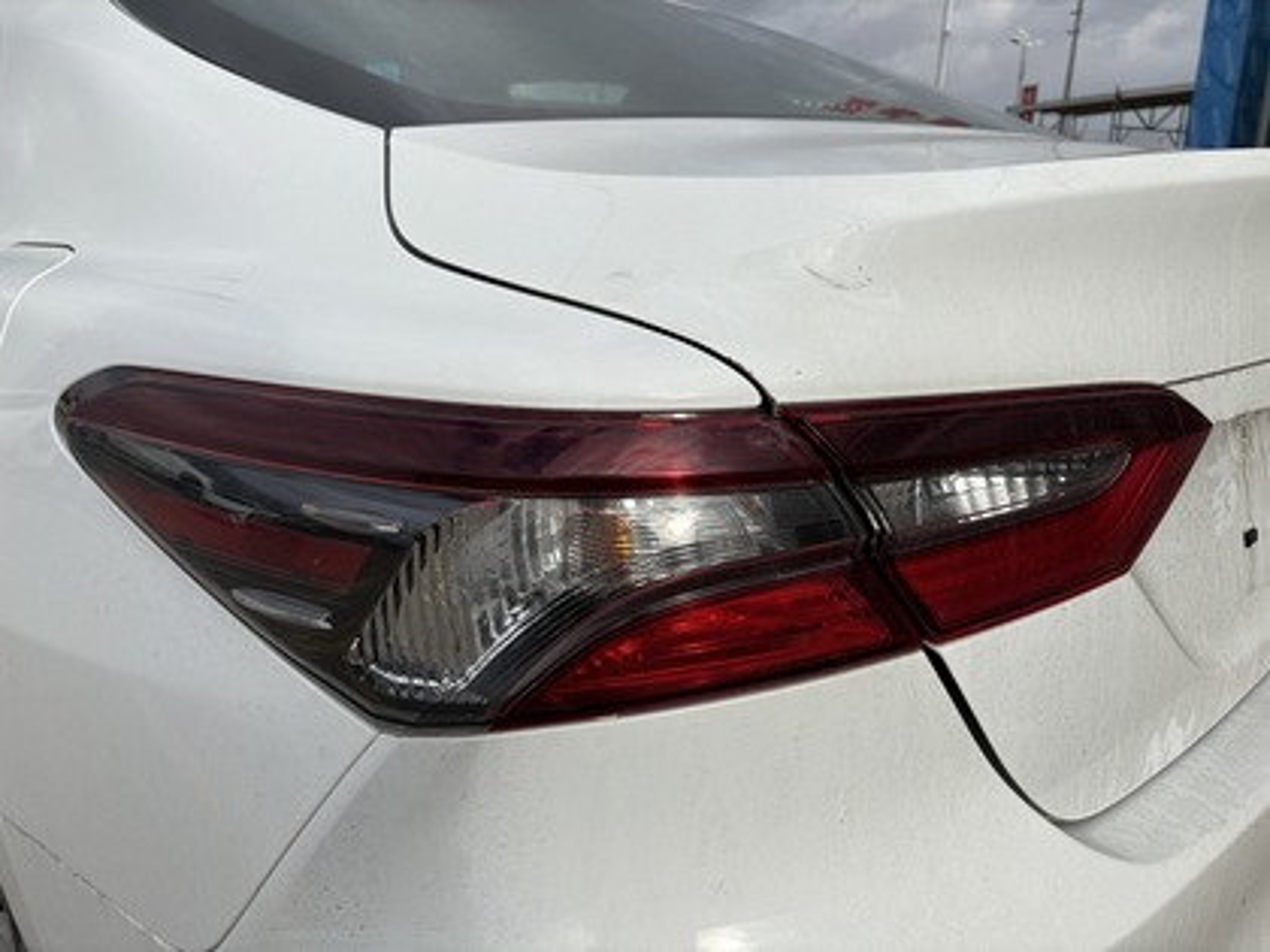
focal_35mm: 26
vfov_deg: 53.1
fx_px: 954
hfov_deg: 67.3
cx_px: 635
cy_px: 476
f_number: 1.6
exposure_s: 1/4082
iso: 50
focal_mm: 5.96
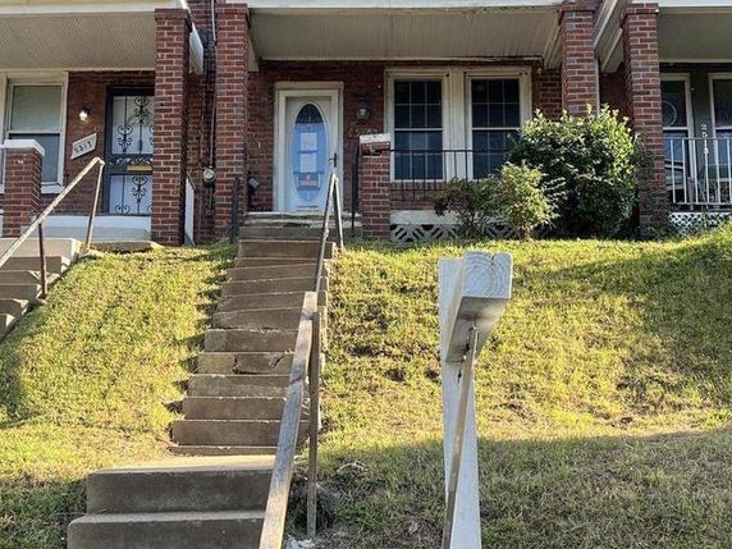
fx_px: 571
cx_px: 361
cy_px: 267
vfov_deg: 51.3
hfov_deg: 65.3
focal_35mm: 27
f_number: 1.5
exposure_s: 1/591
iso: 50
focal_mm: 5.7
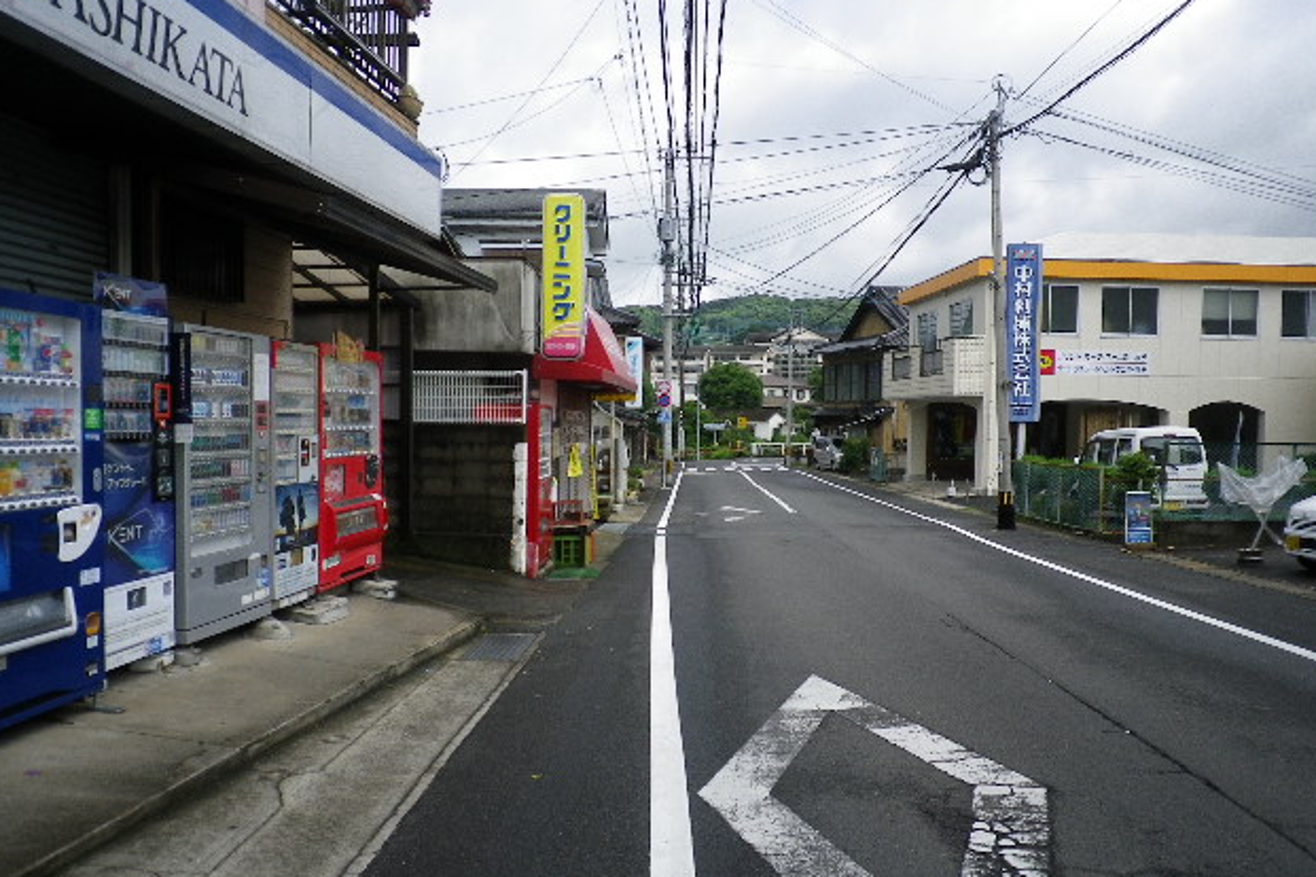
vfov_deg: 43.6
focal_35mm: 30
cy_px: 460
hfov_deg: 61.9
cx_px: 668
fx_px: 1097
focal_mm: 5.05
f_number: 3.5
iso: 80
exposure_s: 1/500
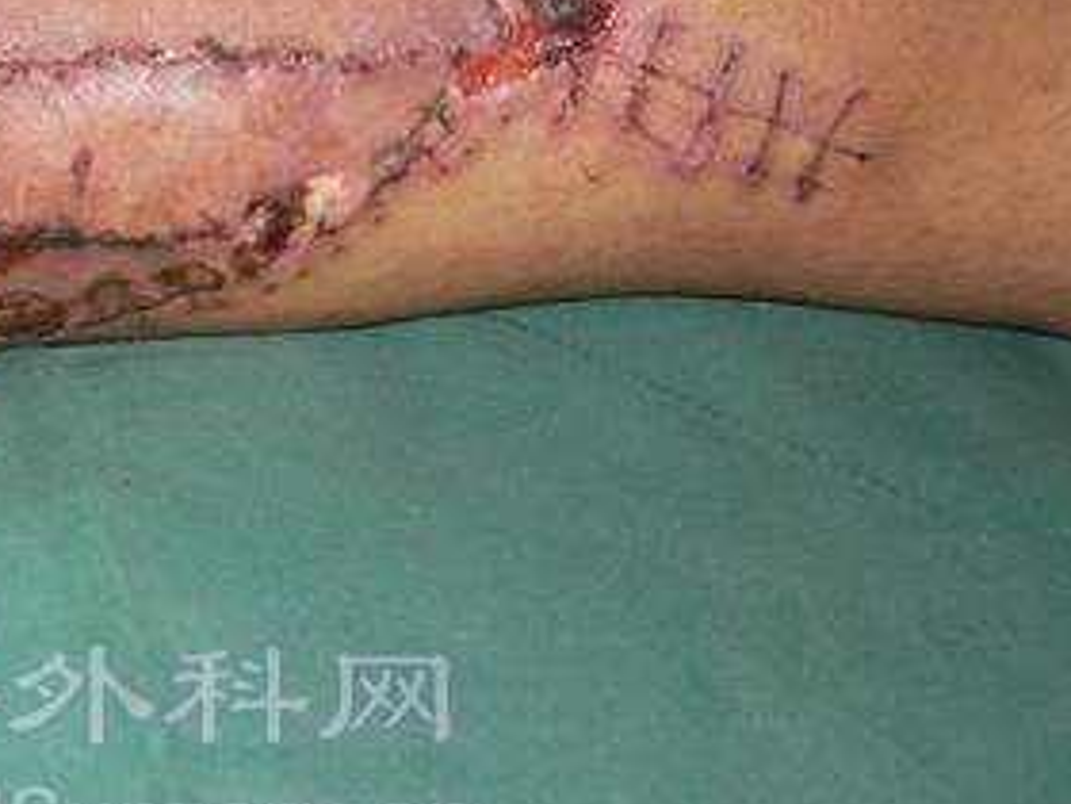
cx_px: -8
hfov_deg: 24.7
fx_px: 2320
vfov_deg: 19.4
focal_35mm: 75
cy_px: 165
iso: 100
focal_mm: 5.8
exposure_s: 1/60
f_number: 2.8
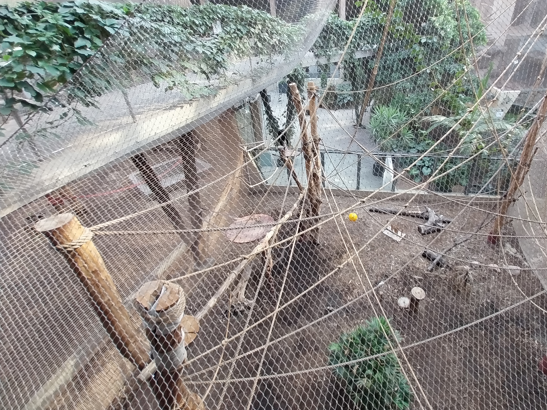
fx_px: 253
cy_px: 178
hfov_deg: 92.9
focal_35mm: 16
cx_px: 335
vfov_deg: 77.7
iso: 100
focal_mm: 1.13
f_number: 2.2
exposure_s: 1/50.1
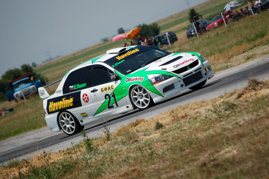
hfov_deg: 6.9
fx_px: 2240
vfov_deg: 4.6
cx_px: 134
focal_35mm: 300
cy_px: 90
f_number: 5.6
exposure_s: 1/1250
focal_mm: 200
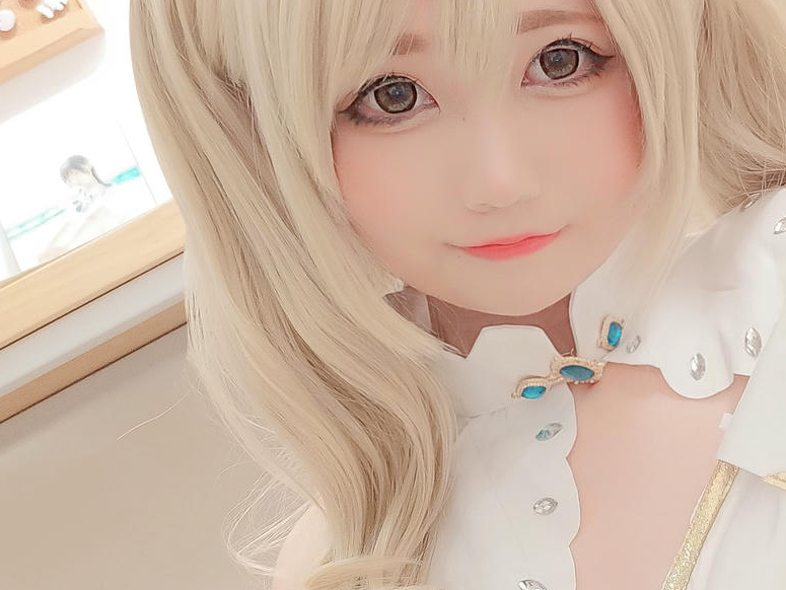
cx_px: 594
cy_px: 358
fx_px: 1477
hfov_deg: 29.3
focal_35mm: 65
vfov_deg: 22.6
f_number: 1.8
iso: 125
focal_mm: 4.36
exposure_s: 1/25
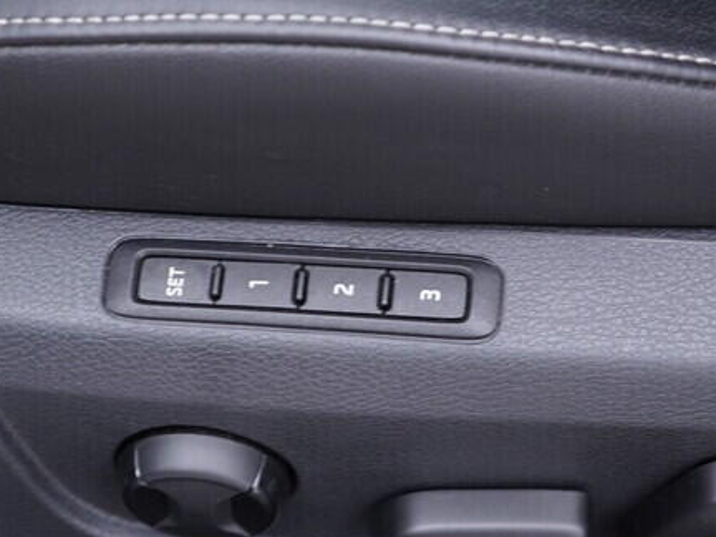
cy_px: 314
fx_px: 1696
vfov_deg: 18.0
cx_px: 350
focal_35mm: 82
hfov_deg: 23.8
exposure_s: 1/40
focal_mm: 24
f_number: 2.8
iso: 250
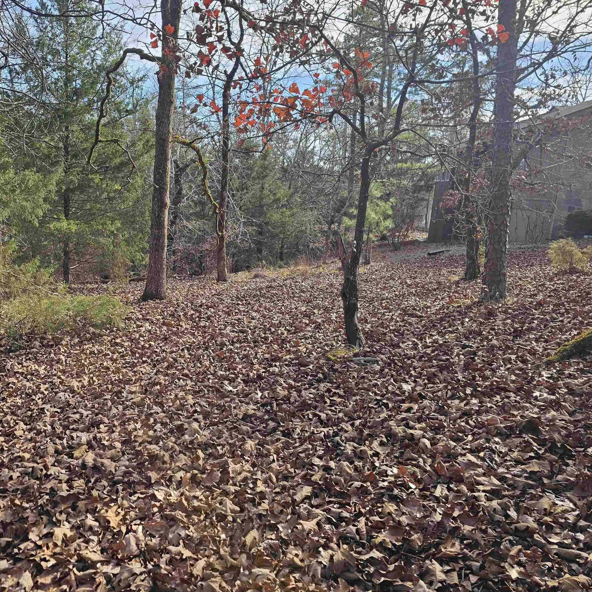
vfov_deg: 57.3
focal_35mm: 28
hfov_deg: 55.8
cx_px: 187
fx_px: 542
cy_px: 289
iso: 10
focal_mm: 6.3
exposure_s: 1/222
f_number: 1.7
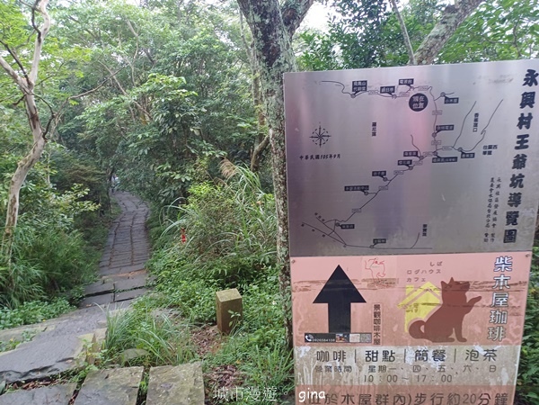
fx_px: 389
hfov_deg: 69.4
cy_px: 202
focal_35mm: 25
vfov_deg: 54.9
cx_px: 270
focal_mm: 4.6
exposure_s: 1/40
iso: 250
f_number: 1.8
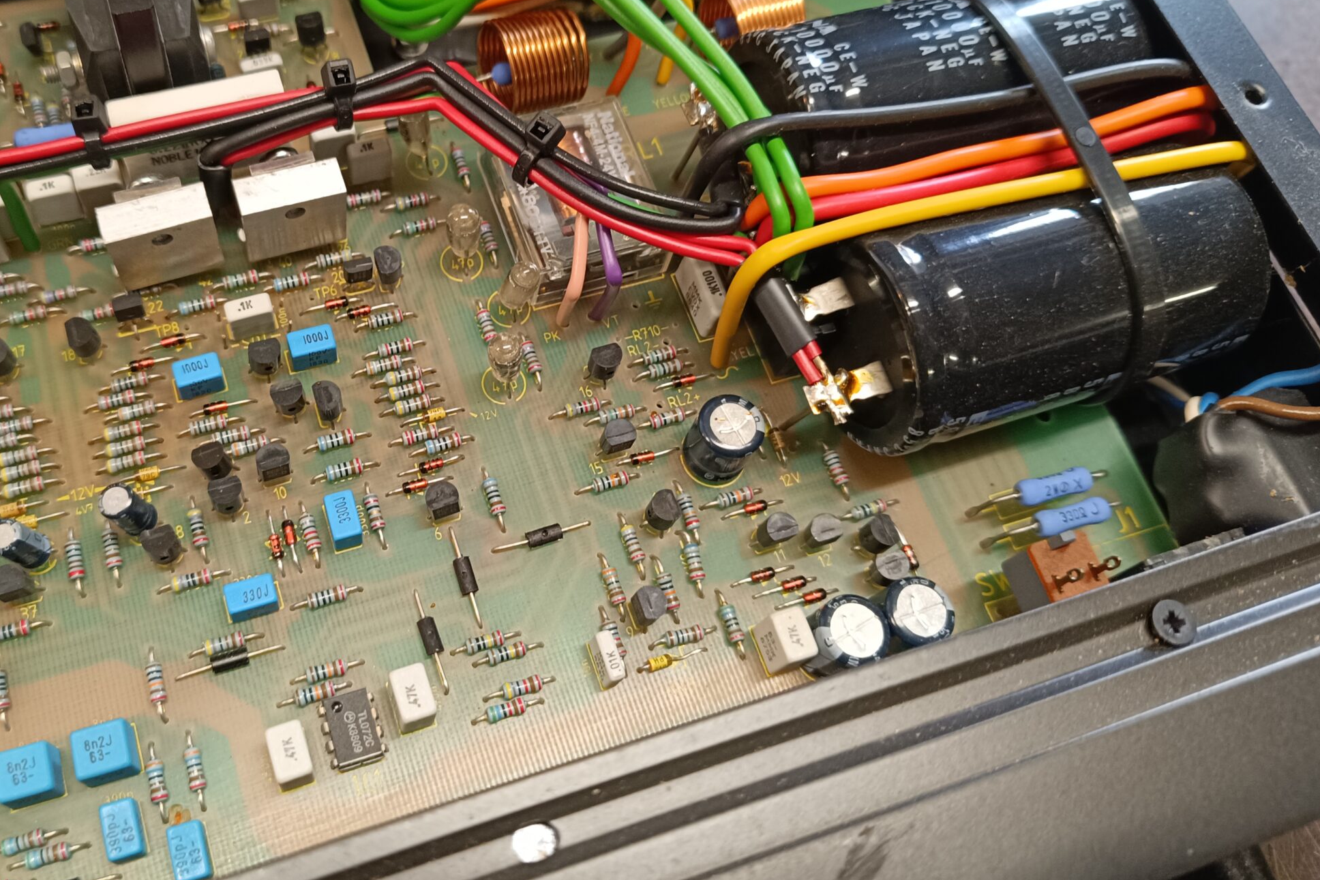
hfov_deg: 56.5
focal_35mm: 33
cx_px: 490
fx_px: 1210
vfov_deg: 39.7
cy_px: 339
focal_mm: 5.59
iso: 736
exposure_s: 1/50.1
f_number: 1.88
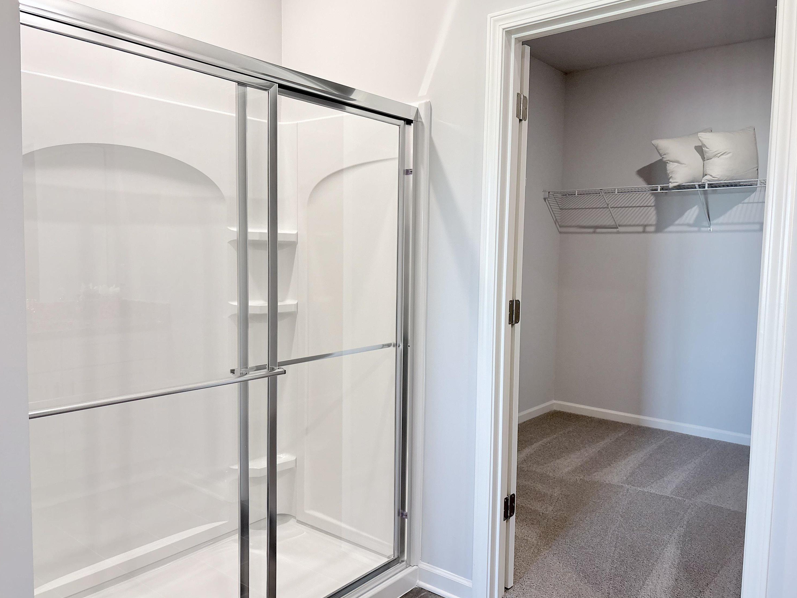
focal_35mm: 27
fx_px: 622
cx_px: 408
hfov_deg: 65.3
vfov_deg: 51.4
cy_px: 298
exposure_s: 1/60
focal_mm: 5.96
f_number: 1.6
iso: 125
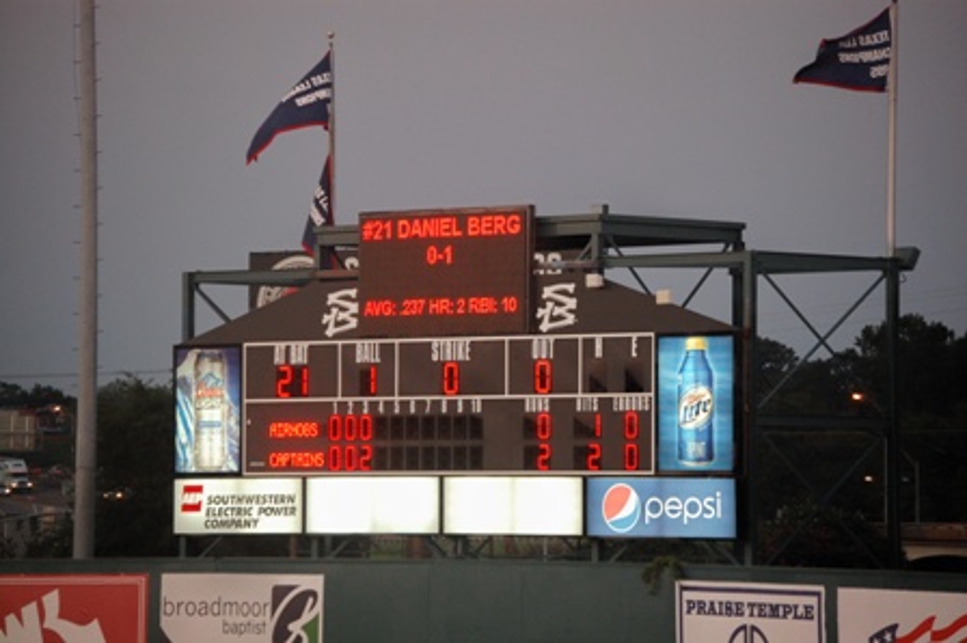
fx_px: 4831
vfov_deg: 7.6
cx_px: 484
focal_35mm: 180
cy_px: 322
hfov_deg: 11.4
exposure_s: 1/125
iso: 800
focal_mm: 120
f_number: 5
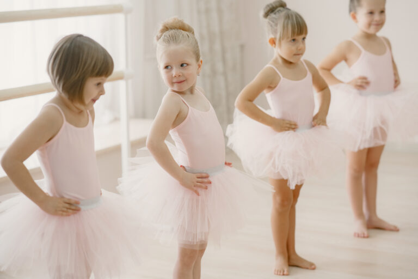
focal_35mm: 85
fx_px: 987
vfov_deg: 16.1
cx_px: 209
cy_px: 140
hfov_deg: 23.9
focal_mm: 85
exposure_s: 1/250
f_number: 2.5
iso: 400
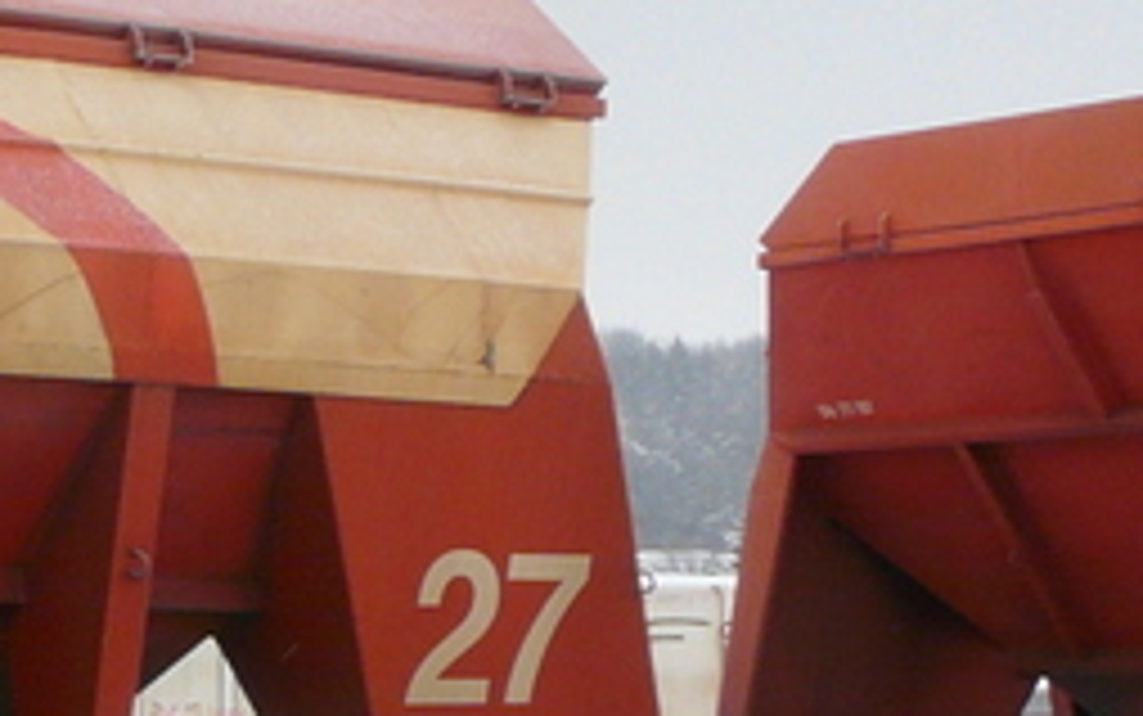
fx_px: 3896
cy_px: 689
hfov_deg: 14.2
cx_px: -1084
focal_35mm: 125
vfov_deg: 10.4
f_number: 4
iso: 100
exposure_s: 1/160
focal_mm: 4.9
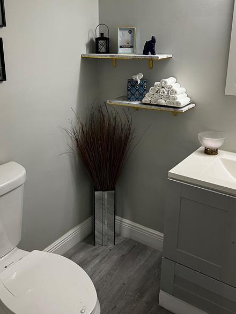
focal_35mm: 34
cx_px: 111
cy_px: 124
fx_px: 309
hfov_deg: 41.8
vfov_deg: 53.6
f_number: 1.5
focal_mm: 5.7
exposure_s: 1/60
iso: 125
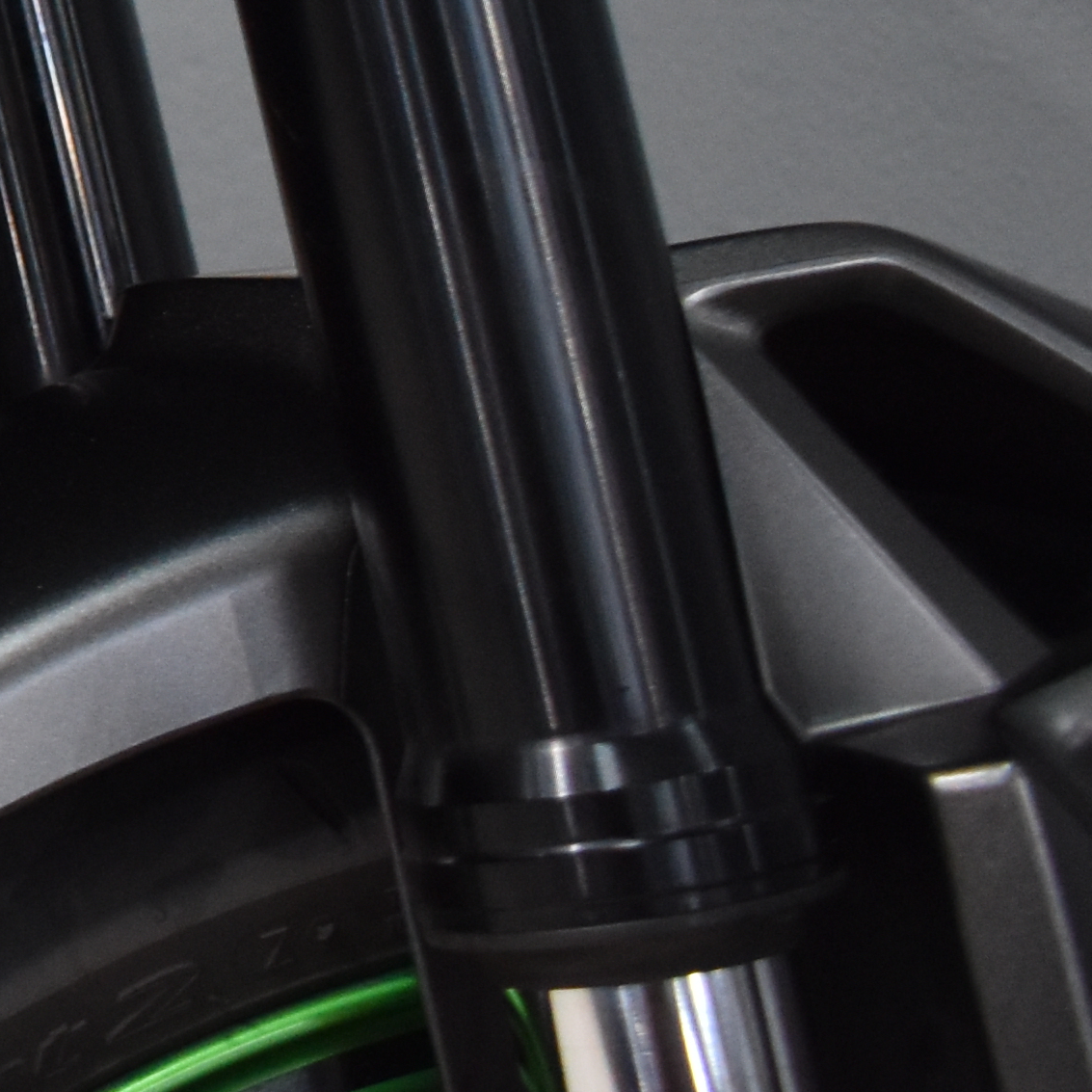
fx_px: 4818
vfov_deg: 12.3
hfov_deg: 10.8
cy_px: -552
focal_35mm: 135
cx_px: -1639
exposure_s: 1/50
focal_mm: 20
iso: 800
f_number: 3.8
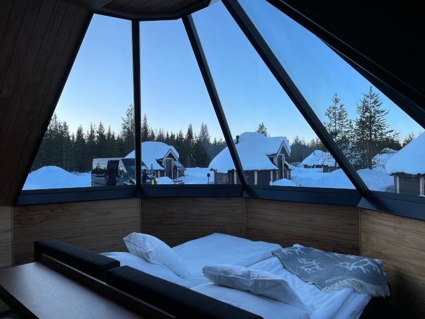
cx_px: 212
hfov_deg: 67.3
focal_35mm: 26
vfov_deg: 53.1
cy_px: 160
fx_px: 319
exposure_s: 1/561
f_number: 1.6
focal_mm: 4.2
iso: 32
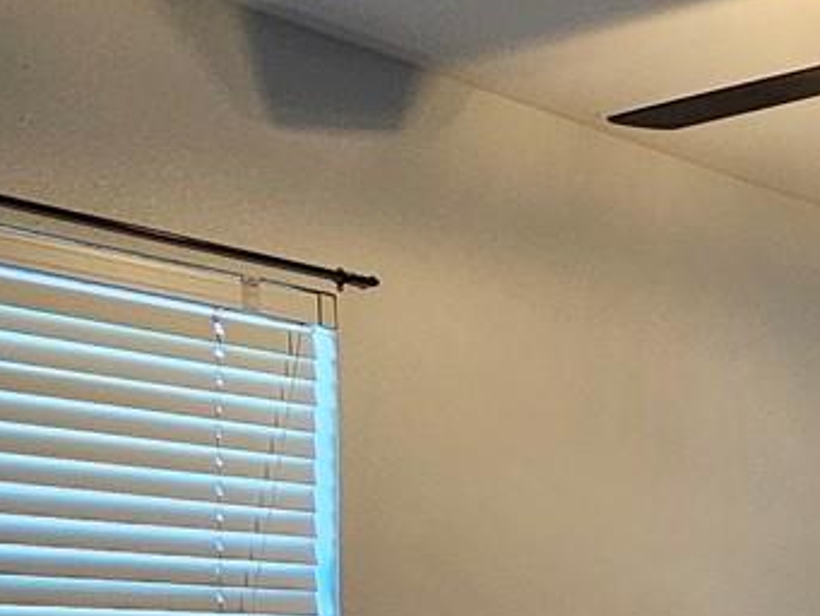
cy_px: 727
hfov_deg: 25.4
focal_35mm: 61
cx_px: 1171
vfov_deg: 22.3
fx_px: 1446
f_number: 2.2
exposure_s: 1/40
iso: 320
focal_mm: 2.2
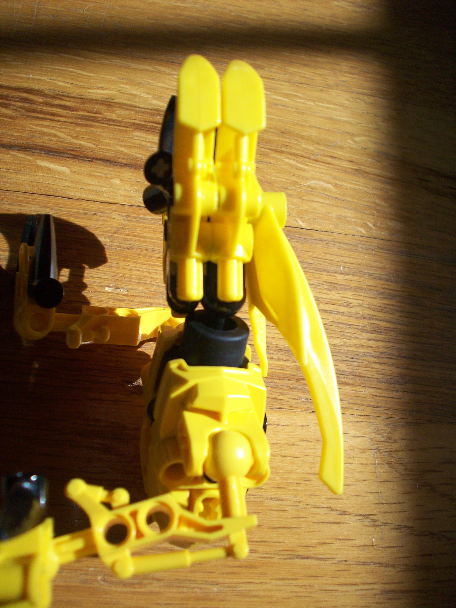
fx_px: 650
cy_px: 304
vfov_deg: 50.1
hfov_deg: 38.7
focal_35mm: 37
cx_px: 228
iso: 80
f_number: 5.6
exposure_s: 1/188
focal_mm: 6.2
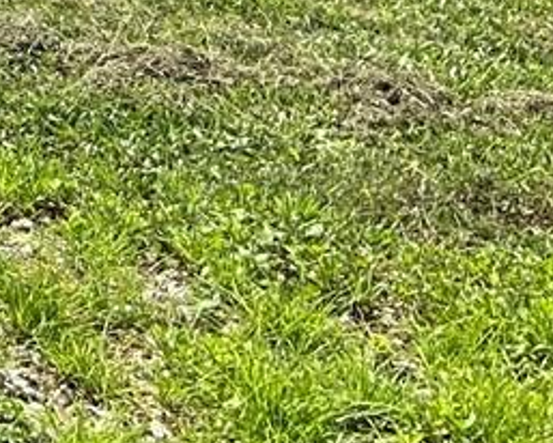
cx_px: -1044
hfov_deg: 9.7
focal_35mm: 158
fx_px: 2588
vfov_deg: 8.9
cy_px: -594
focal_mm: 5.7
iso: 50
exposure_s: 1/3077
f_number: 1.5
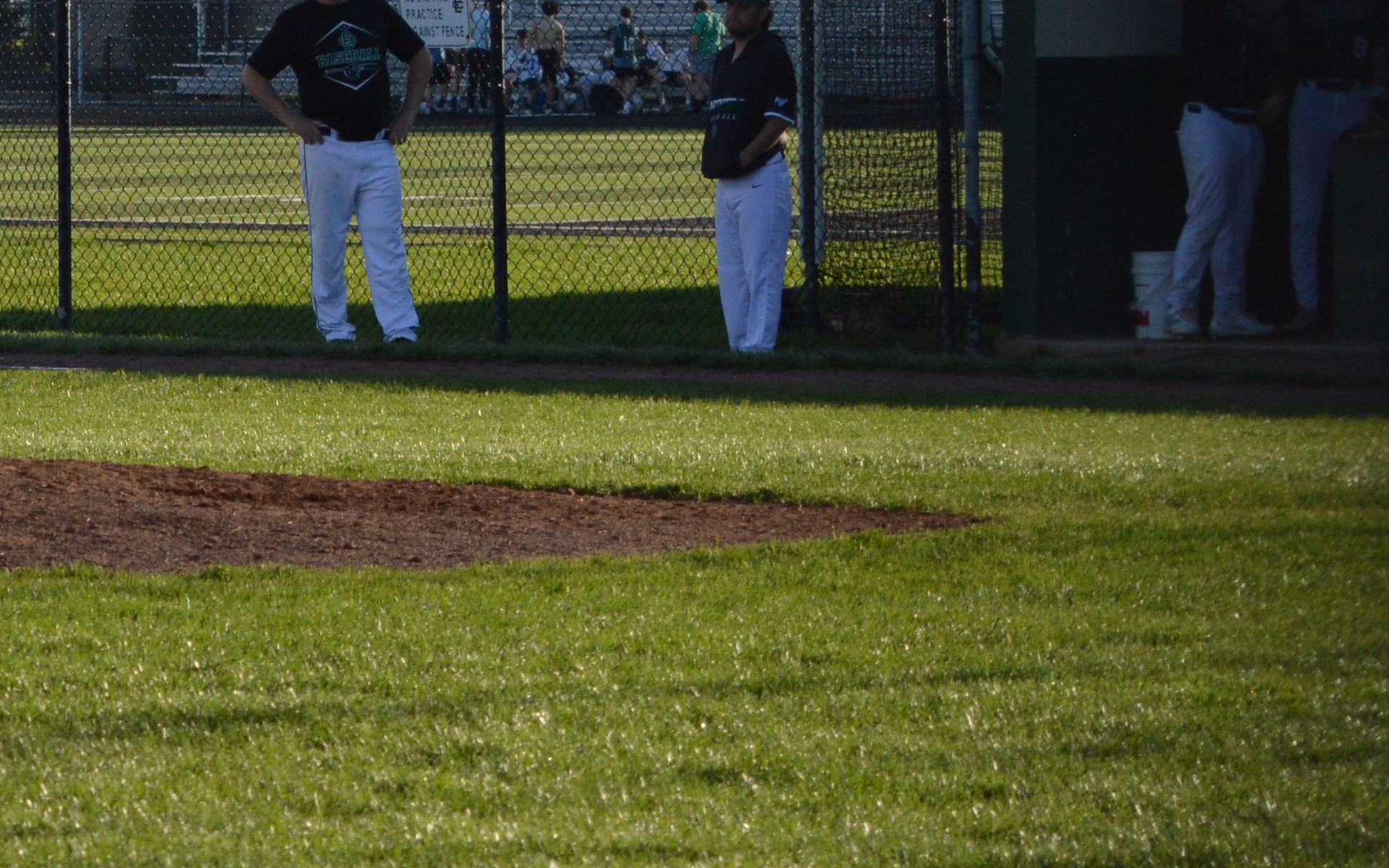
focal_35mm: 330
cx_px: -598
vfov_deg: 4.0
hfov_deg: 6.3
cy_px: 388
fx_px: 12492
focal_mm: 70
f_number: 6.3
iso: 400
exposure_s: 1/2000
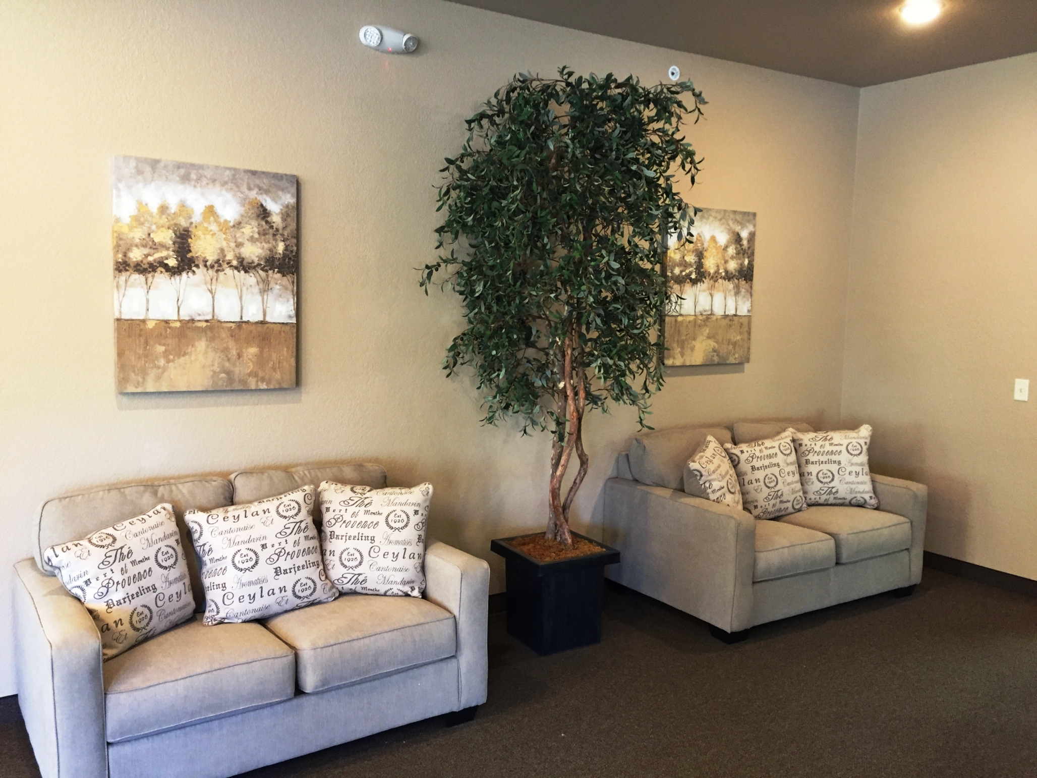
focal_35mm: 29
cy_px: 389
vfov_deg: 48.2
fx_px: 869
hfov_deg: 61.7
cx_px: 518
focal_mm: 4.15
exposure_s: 1/30
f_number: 2.2
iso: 160
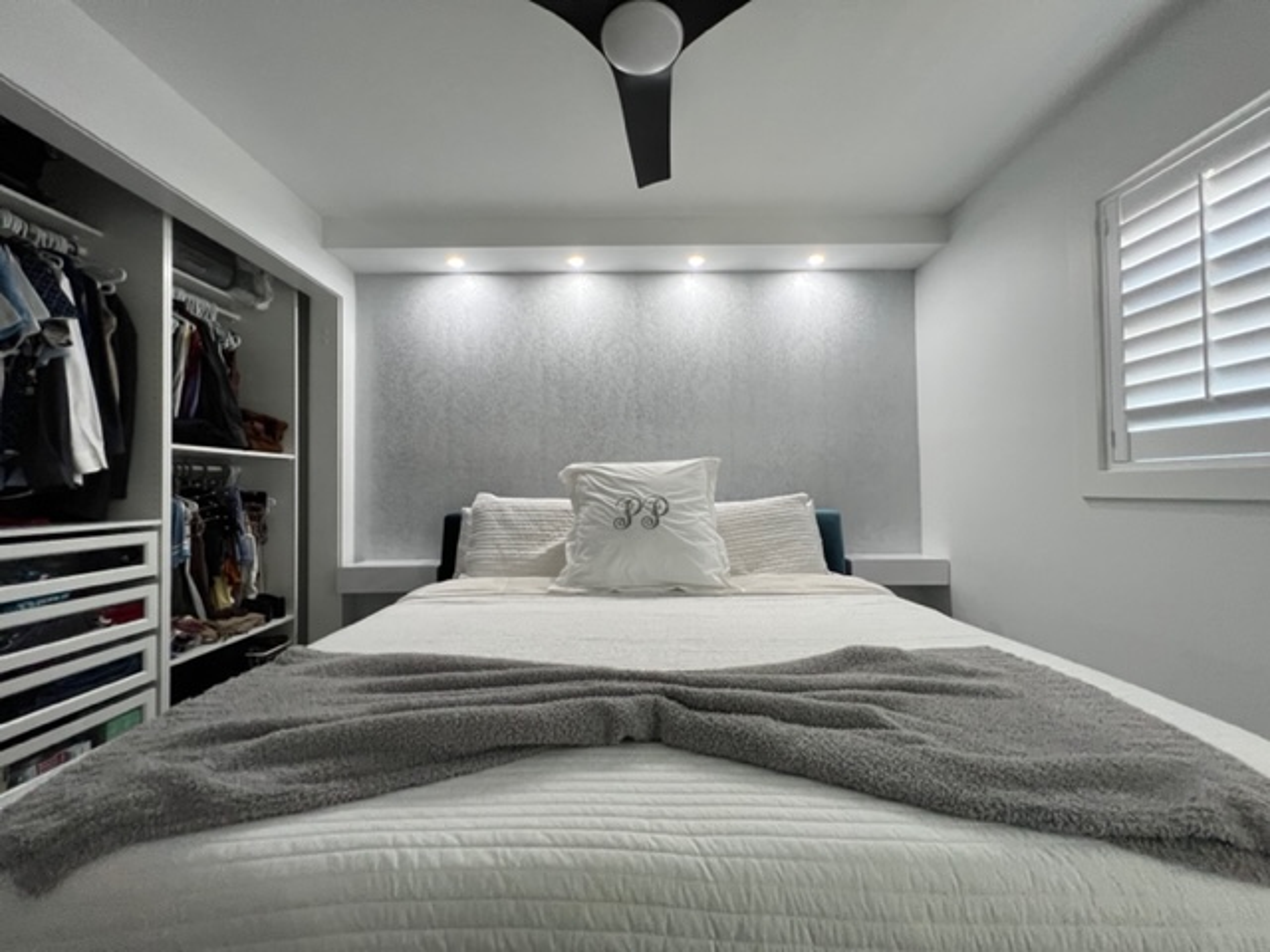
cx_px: 635
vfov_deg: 89.9
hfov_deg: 106.2
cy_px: 476
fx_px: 477
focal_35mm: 13
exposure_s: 1/120
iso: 160
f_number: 1.8
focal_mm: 1.57
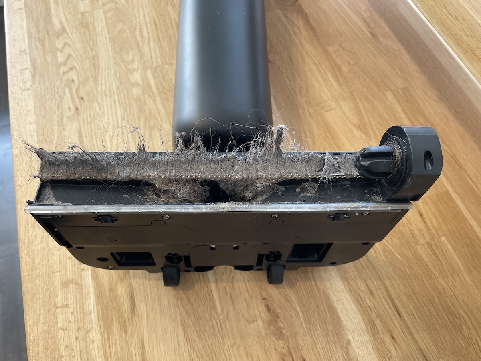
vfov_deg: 53.1
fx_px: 361
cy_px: 180
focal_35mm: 26
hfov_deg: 67.3
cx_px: 240
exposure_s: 1/115
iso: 125
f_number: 1.6
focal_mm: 4.2
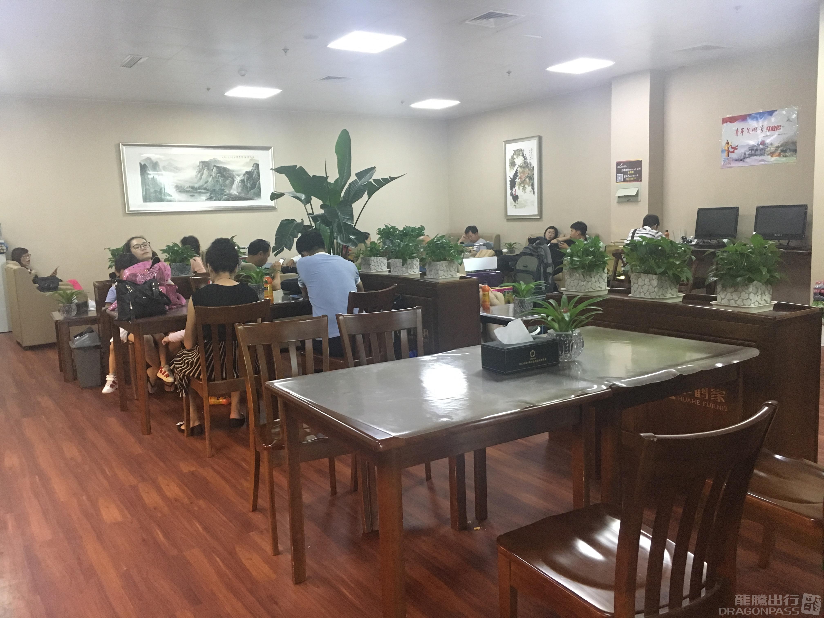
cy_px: 309
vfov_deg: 48.2
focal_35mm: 29
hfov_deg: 61.7
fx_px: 690
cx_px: 412
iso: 250
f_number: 2.2
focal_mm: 4.15
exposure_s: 1/25
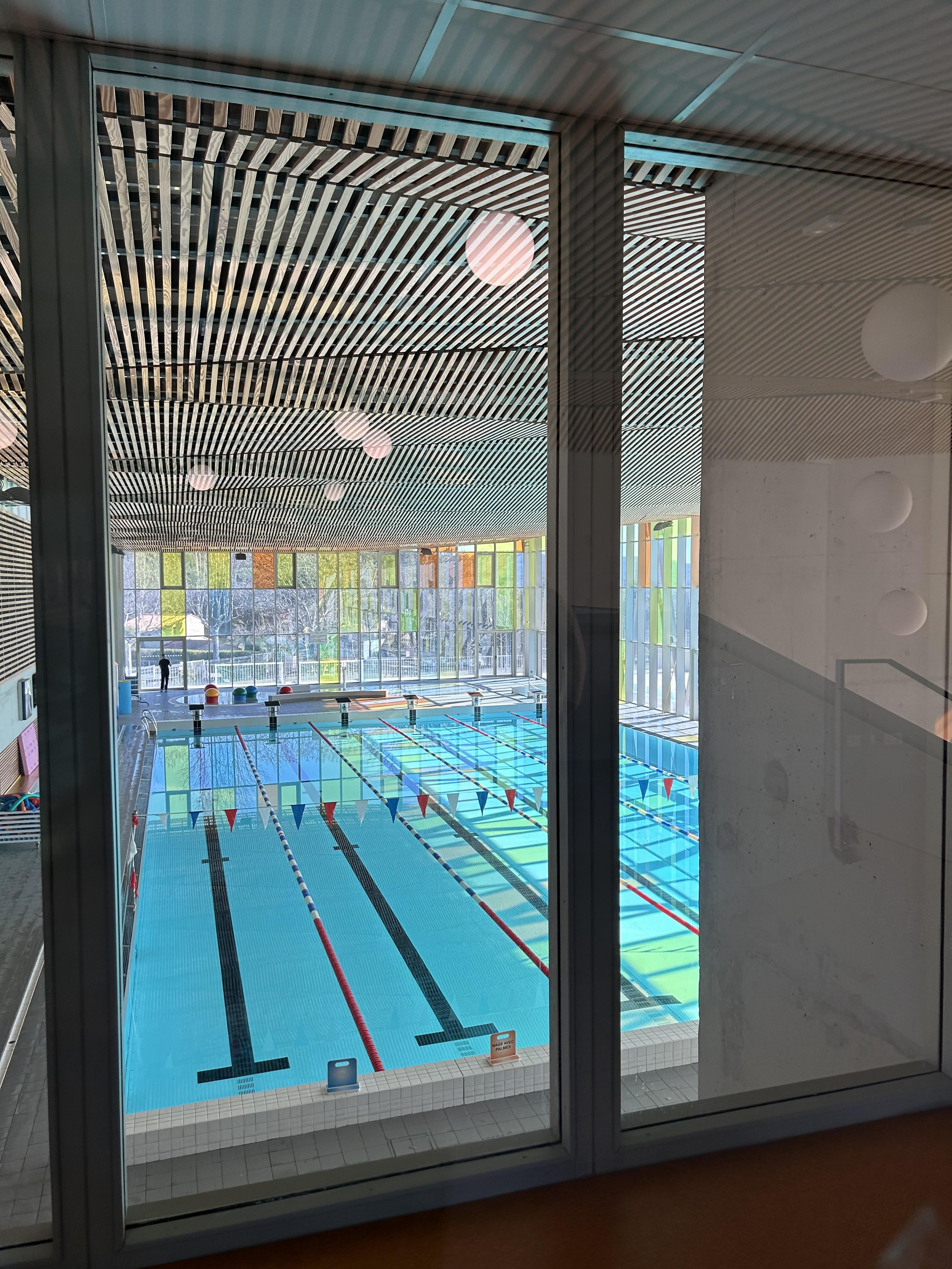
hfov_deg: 53.1
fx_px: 953
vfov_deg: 67.3
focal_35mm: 26
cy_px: 634
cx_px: 476
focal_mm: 5.7
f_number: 1.5
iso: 50
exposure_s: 1/371
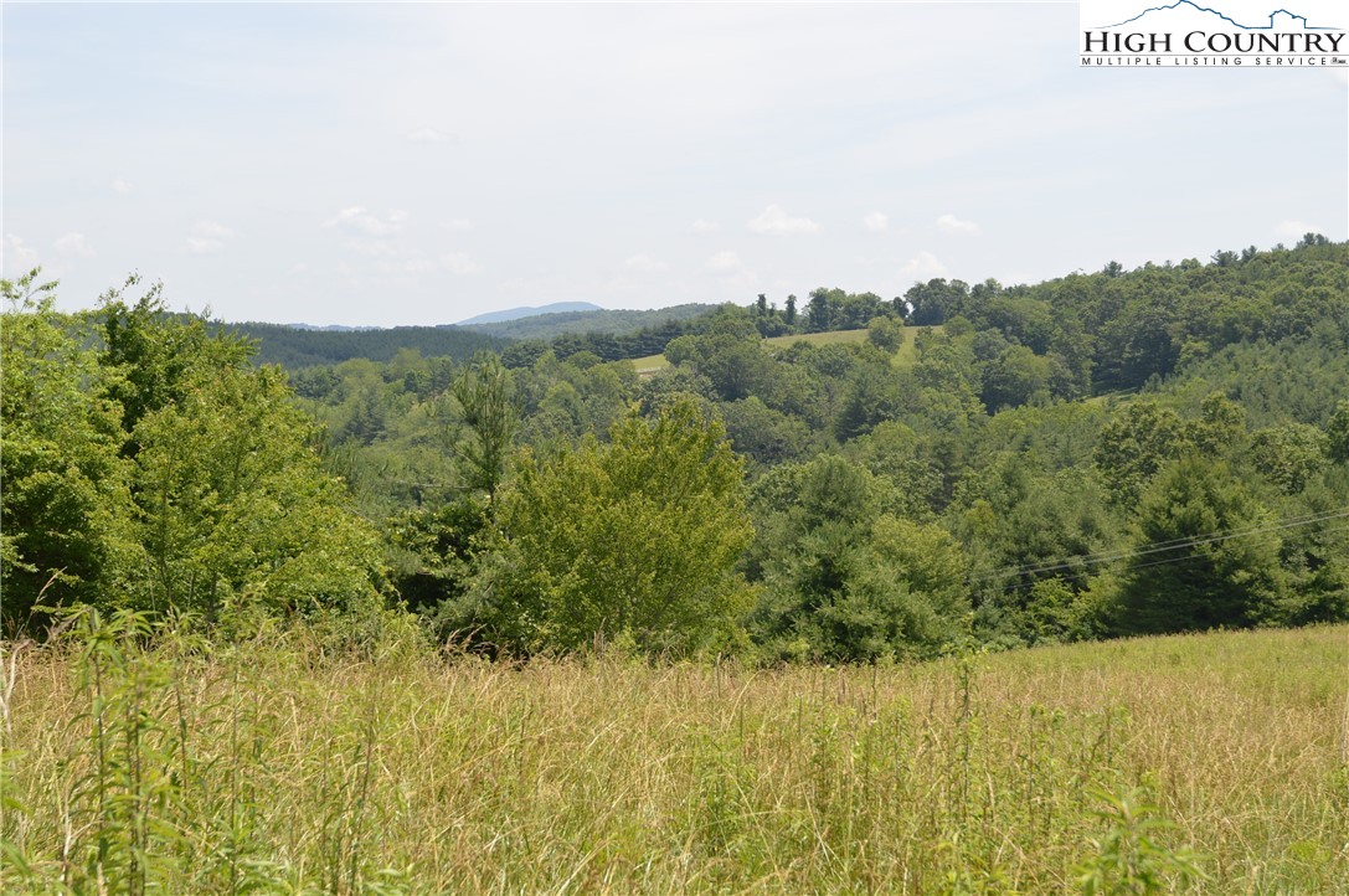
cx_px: 674
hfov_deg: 37.9
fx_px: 1965
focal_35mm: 52
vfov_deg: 25.7
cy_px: 448
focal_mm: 35
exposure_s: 1/250
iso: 100
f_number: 8
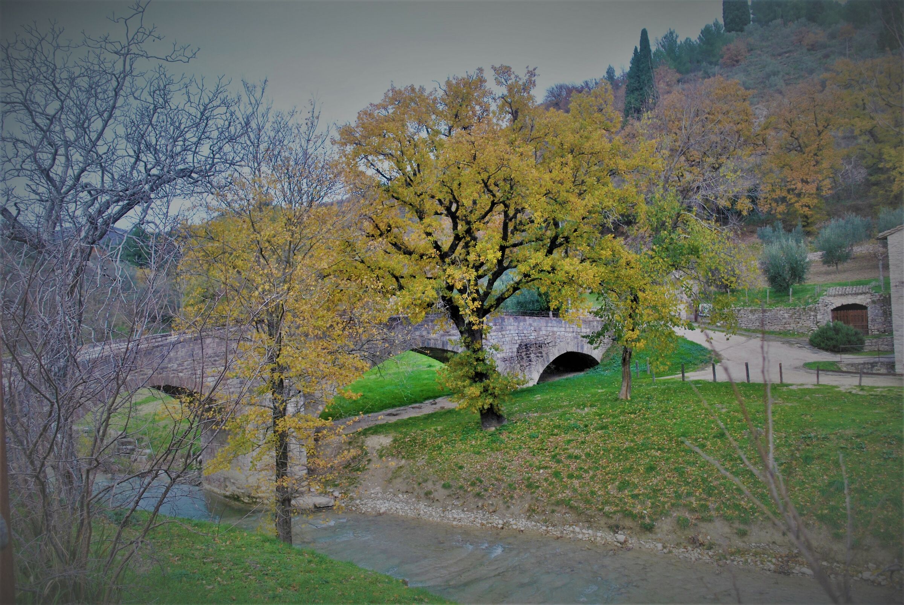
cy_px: 302
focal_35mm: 30
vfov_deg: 43.7
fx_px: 754
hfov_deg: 61.9
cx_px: 452
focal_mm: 20
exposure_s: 1/80
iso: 400
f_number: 3.8
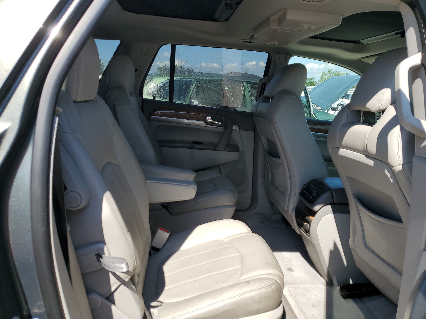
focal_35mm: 26
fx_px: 320
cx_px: 213
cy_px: 160
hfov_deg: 67.3
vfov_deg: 53.1
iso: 50
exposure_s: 1/1667
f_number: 1.5
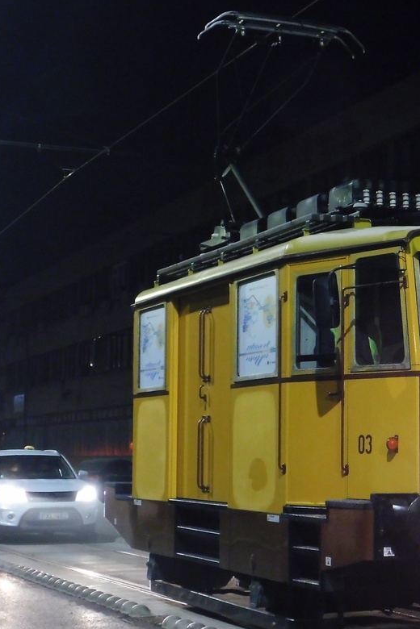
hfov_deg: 20.8
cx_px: 376
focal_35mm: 64
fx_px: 1120
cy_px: 322
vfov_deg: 31.4
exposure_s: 1/15
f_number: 3.6
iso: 1600
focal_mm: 7.1
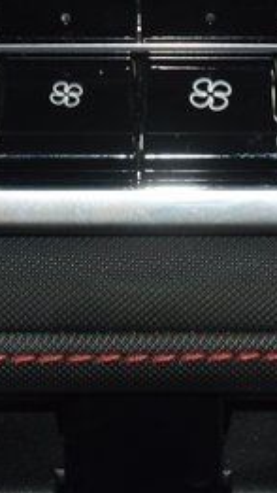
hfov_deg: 4.9
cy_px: 65
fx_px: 3222
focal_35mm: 247
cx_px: 139
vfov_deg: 8.7
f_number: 4.2
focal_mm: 40
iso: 900
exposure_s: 1/25
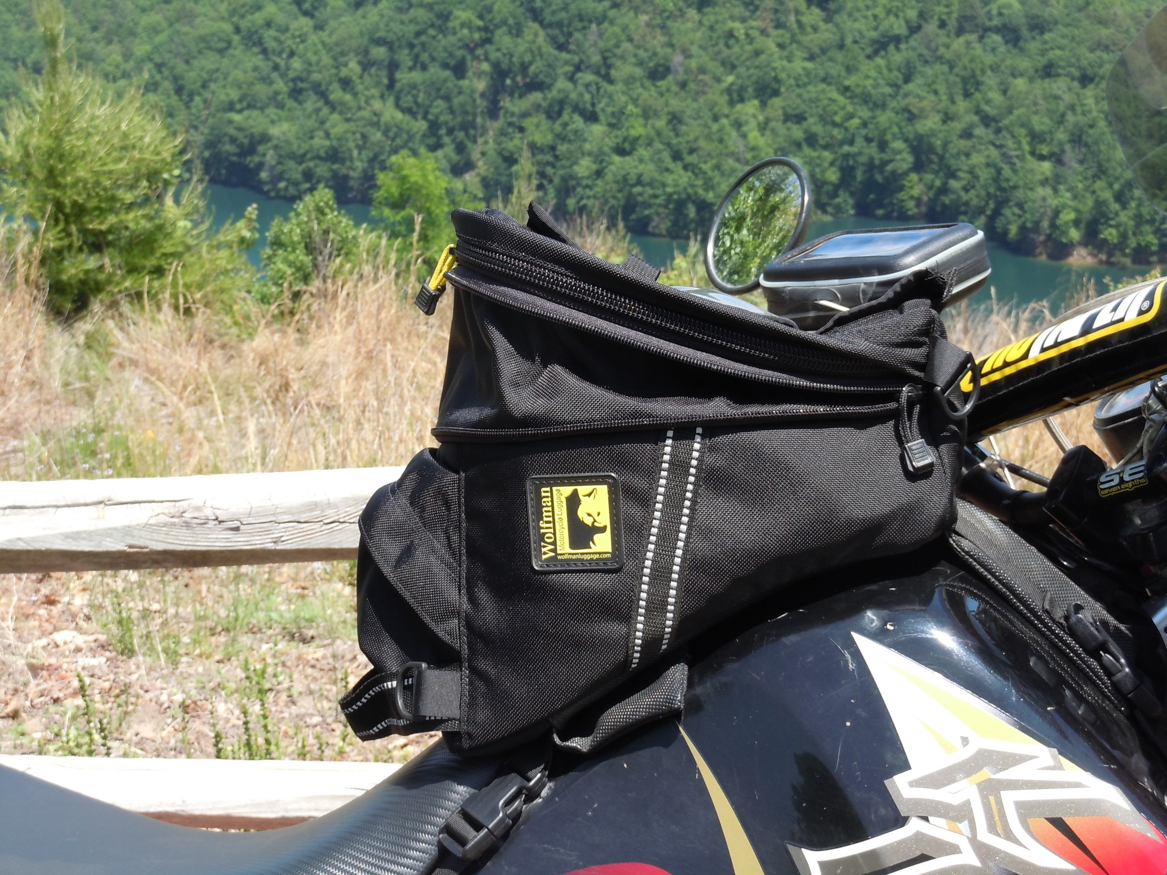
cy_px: 438
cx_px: 584
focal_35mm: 54
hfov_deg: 35.5
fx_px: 1820
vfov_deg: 27.0
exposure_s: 1/250
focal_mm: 9.6
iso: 100
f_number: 4.9
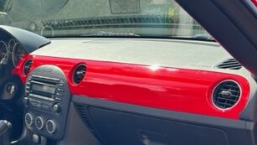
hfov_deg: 34.1
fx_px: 402
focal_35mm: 59
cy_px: 132
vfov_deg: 20.0
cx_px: 41
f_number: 1.5
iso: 50
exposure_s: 1/597
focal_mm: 5.7
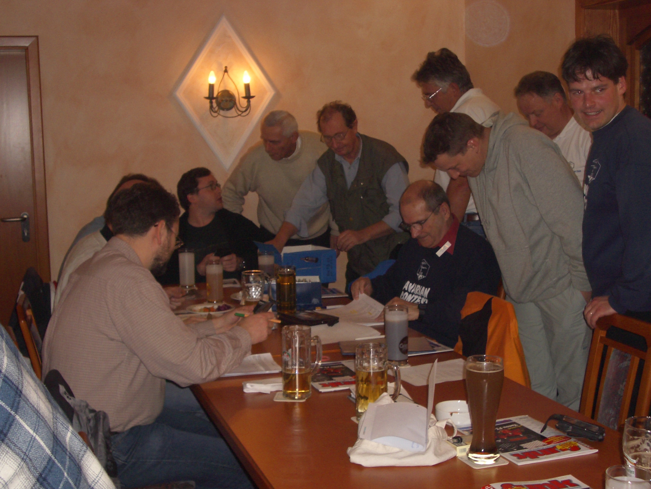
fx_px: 922
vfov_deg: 29.7
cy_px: 244
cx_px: 326
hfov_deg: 38.9
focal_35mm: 49
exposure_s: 1/60
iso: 100
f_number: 3.1
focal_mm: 8.2
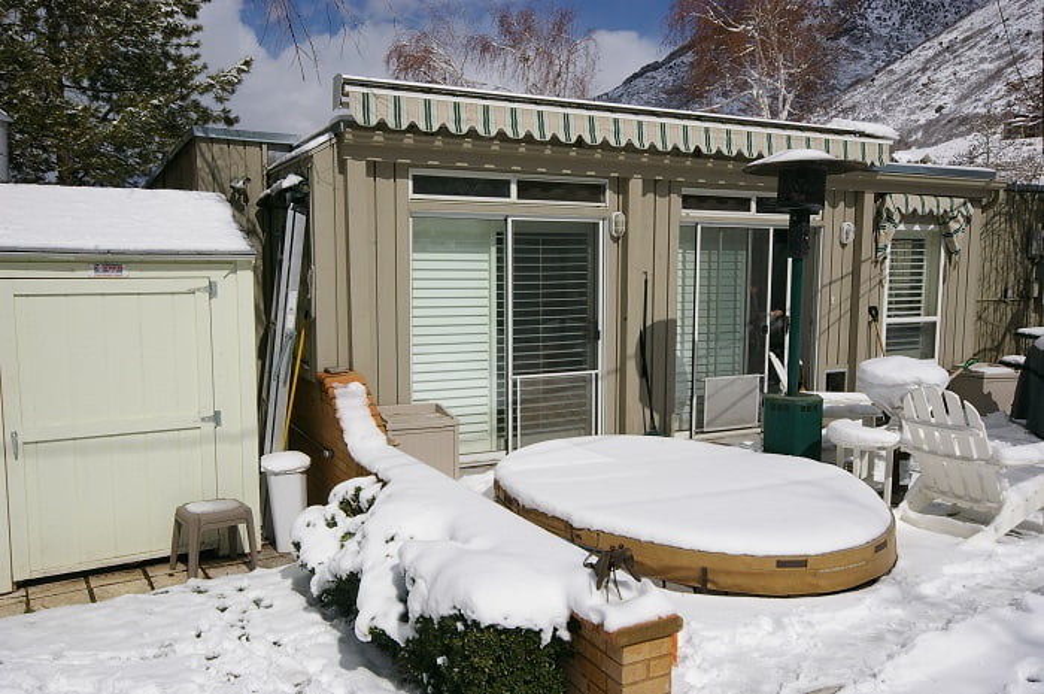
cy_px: 347
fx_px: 869
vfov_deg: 43.5
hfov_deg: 62.0
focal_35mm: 30
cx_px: 522
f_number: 16
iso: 400
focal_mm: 20
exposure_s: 1/750
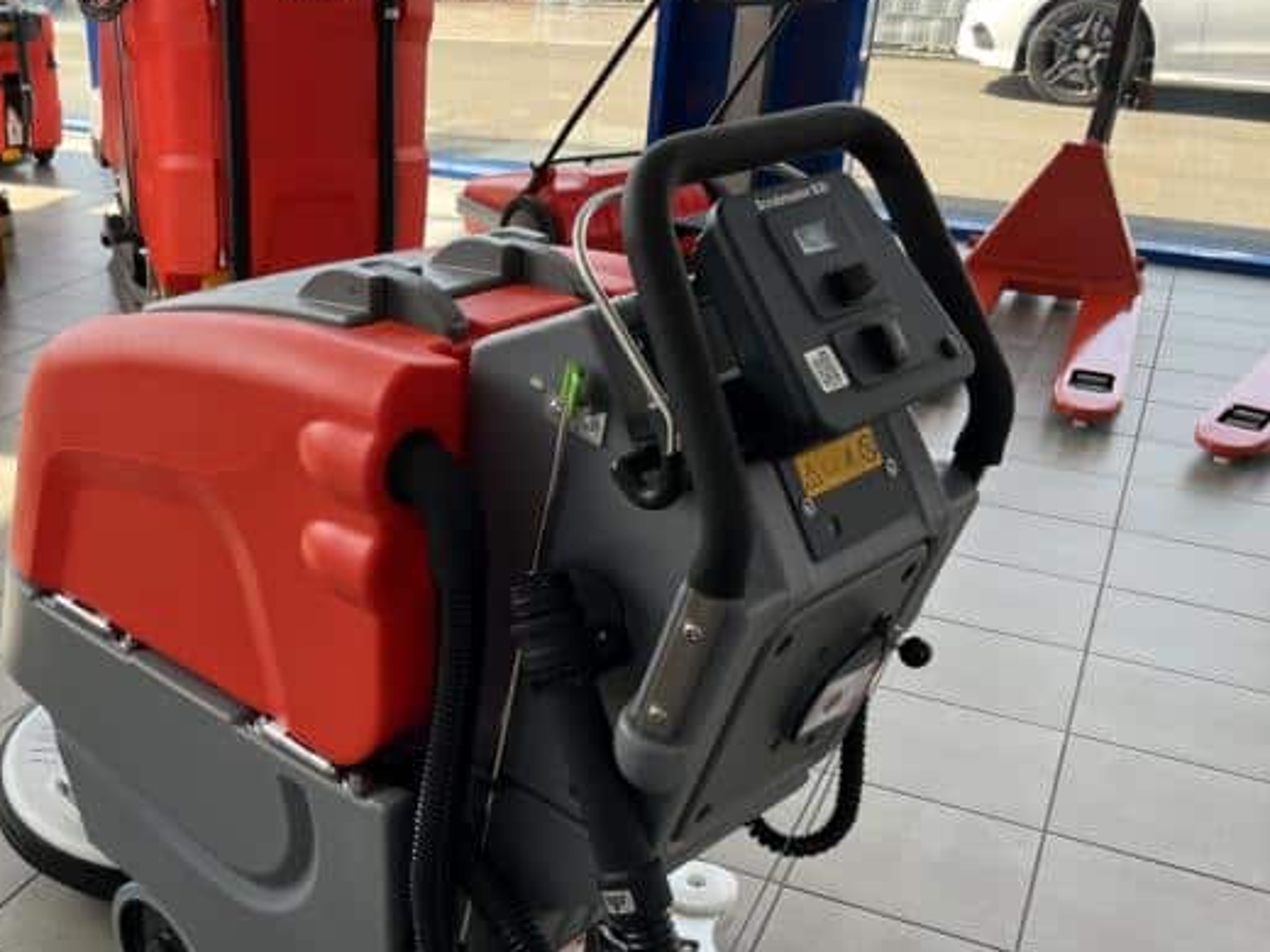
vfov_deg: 35.4
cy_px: 676
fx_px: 1468
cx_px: 413
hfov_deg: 46.0
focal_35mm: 40
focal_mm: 5.1
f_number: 1.6
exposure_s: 1/256
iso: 50
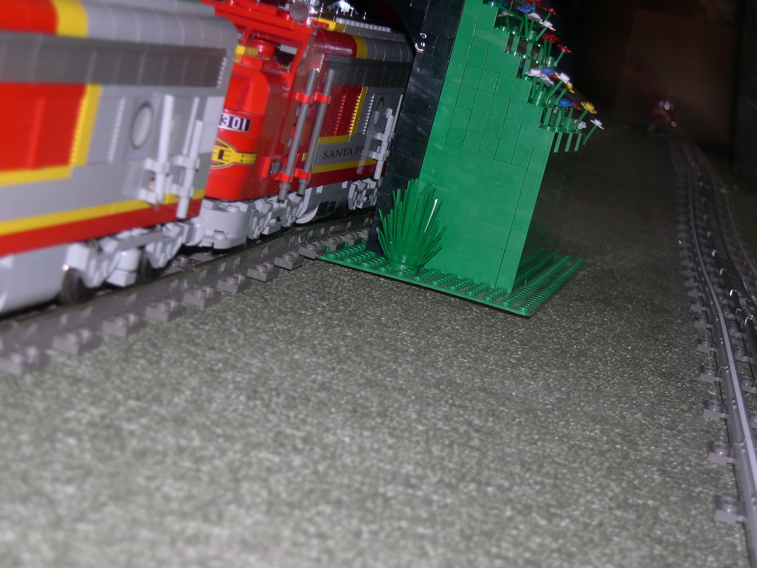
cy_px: 284
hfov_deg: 31.2
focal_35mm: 62
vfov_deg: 23.7
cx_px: 378
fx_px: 1356
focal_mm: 13.2
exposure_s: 1/60
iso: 100
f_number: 3.5
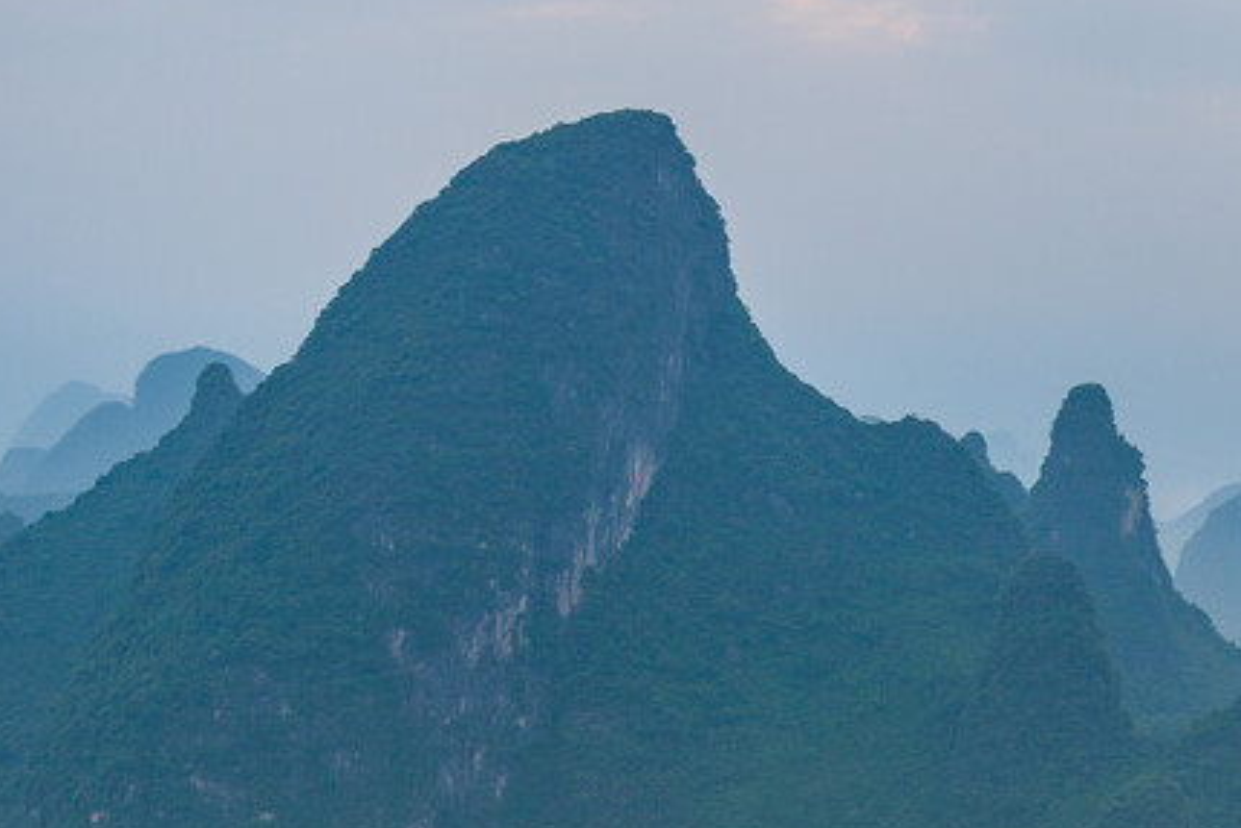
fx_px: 2793
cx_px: 1662
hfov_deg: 22.2
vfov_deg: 16.8
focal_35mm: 81
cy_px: 613
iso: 250
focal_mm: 29
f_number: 4
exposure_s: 1/400
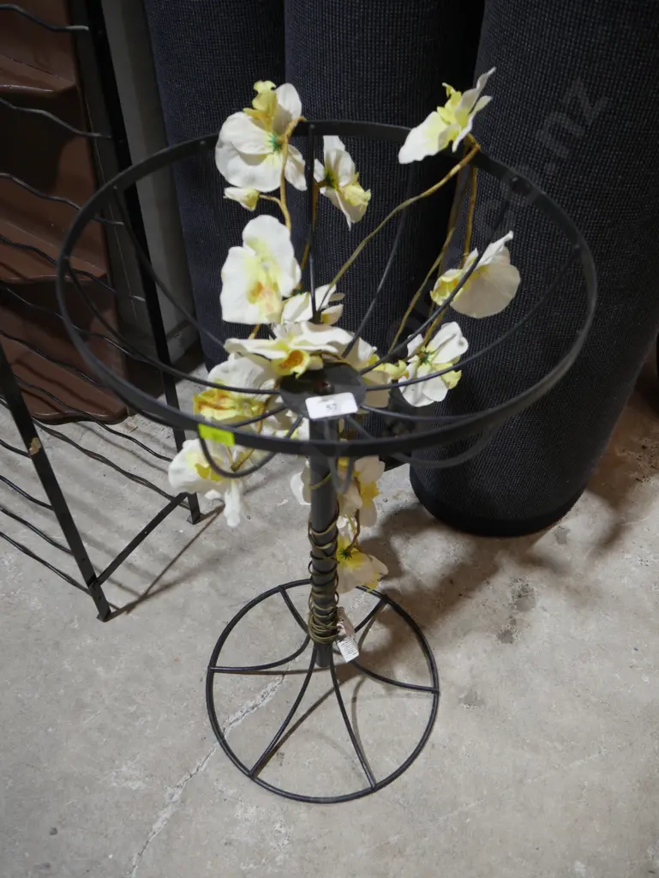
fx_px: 761
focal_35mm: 30
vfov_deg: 59.9
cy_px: 439
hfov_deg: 46.8
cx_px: 330
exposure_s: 1/60
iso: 200
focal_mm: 15
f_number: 3.6
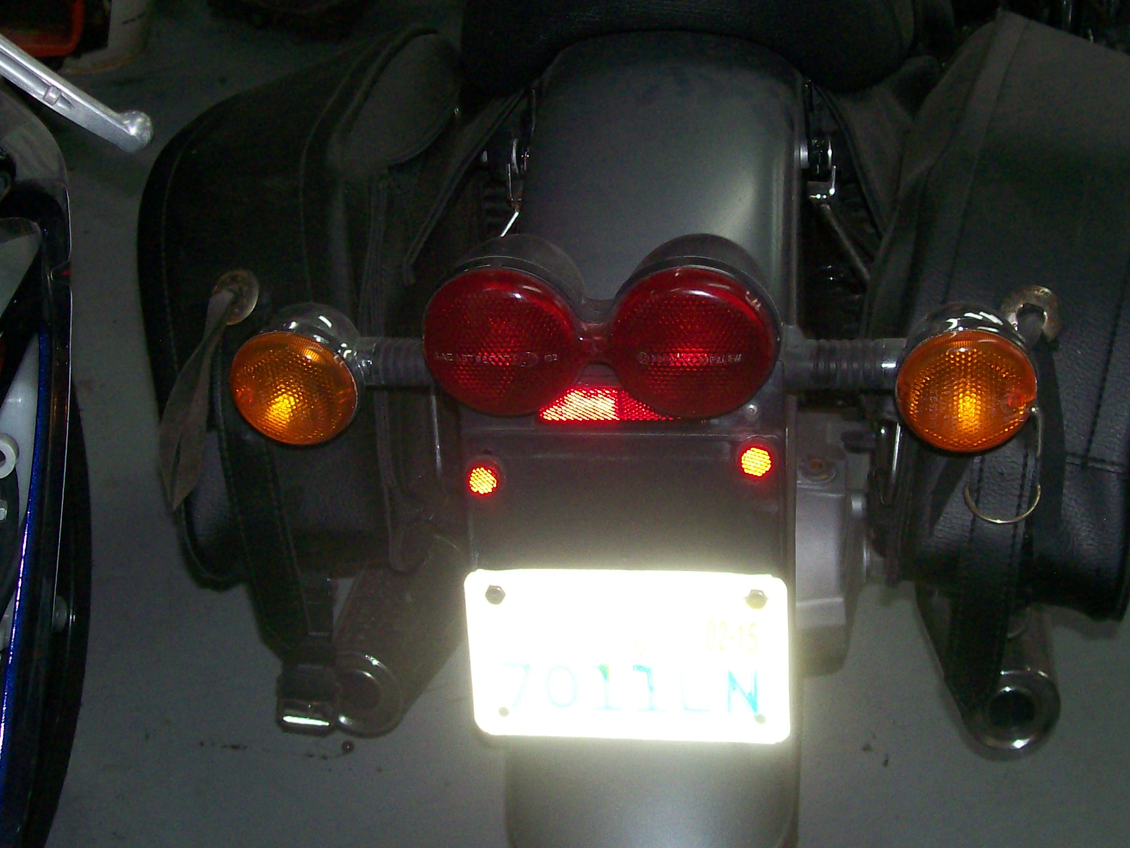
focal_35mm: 55
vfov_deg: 26.5
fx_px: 1795
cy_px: 371
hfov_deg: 34.9
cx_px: 638
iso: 140
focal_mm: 6
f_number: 2.7
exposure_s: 1/64
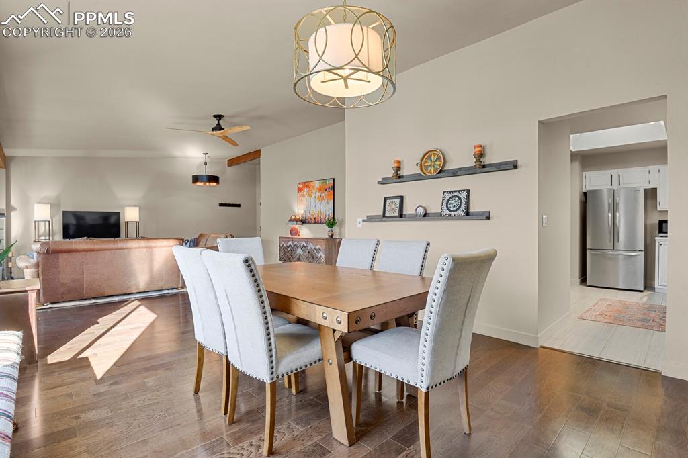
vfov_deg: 70.4
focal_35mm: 17
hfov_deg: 93.3
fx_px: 325
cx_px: 344
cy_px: 229
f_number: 8
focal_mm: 17
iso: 250
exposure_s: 2.5
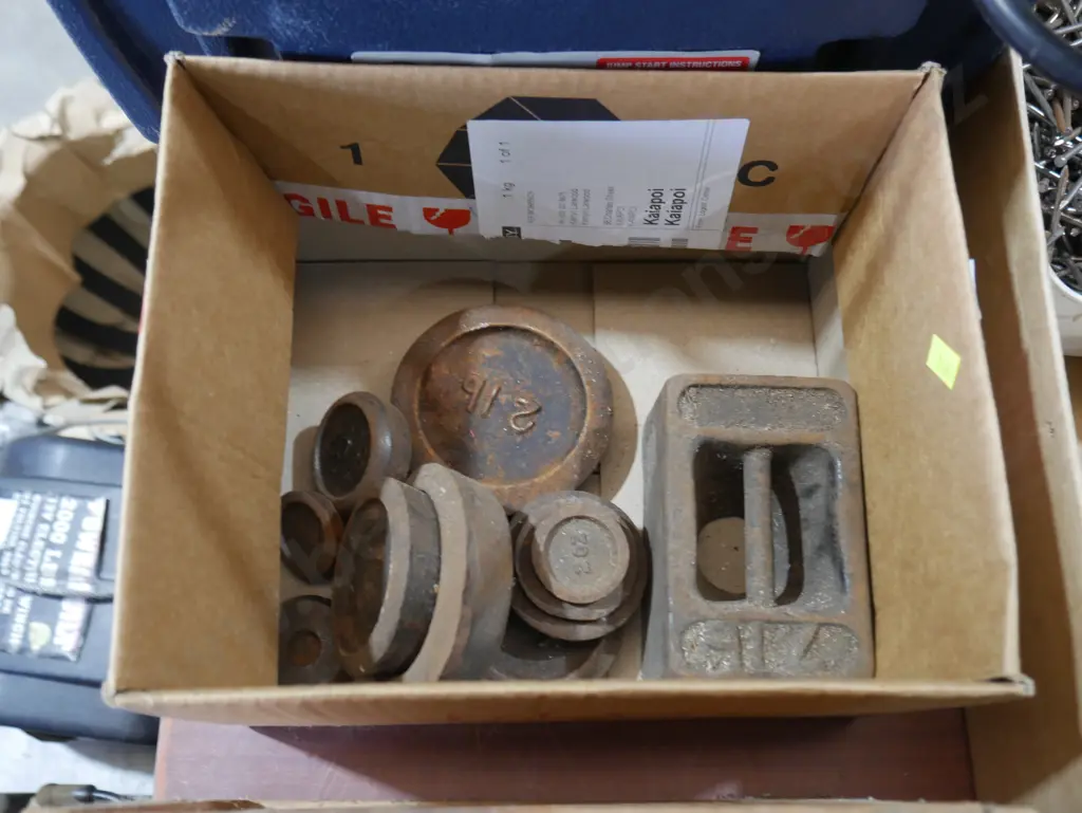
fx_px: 1063
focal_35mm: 34
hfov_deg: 53.9
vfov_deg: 41.8
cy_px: 406
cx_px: 541
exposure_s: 1/60
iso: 1000
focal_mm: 17
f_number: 4
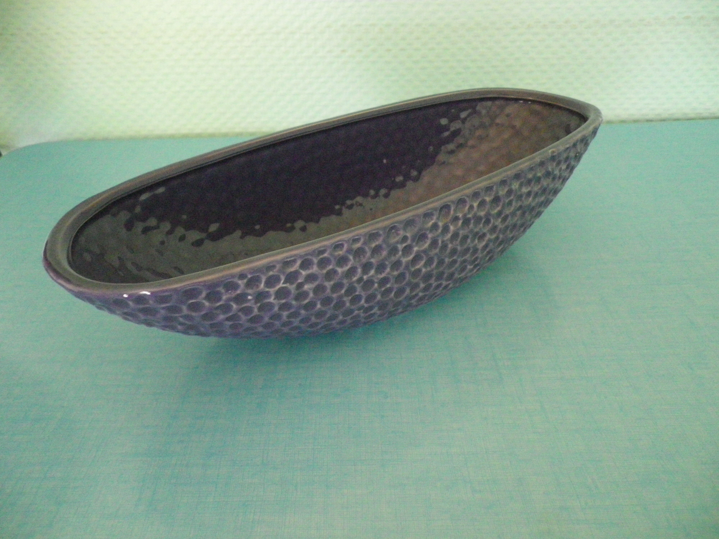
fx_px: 582
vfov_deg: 49.7
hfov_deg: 63.4
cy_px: 270
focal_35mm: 28
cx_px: 360
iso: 800
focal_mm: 4.9
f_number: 2.6
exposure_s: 1/30
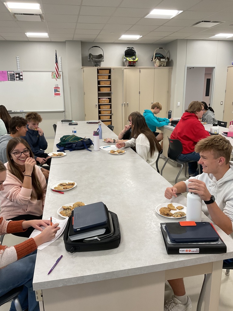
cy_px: 156
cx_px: 116
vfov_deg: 61.7
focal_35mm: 29
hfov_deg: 48.2
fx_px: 260
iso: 50
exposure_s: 1/60
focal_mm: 3
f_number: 1.8
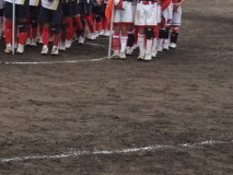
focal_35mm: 155
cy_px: 18
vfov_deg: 9.5
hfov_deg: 12.4
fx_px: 1044
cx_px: -68
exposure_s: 1/200
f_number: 4
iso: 100
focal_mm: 9.9
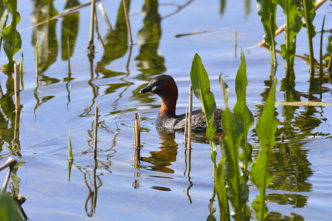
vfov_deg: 1.7
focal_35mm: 810
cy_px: 110
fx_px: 7469
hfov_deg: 2.5
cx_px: 166
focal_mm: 300
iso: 560
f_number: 5.6
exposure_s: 1/1600
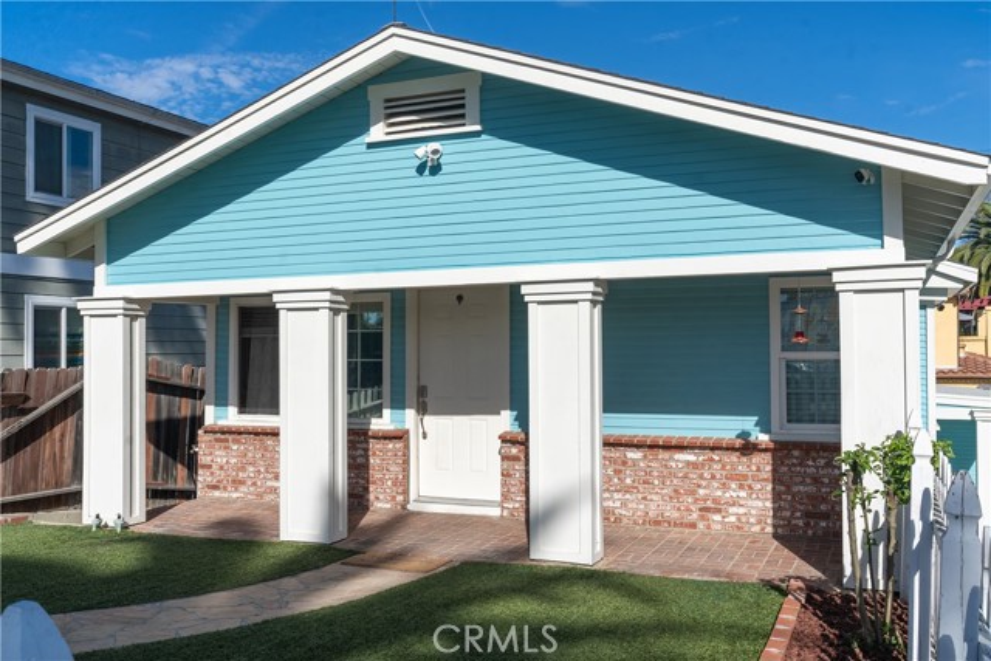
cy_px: 330
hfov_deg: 54.4
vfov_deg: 37.9
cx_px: 496
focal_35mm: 35
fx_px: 964
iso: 80
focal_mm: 35
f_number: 10
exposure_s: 1/320
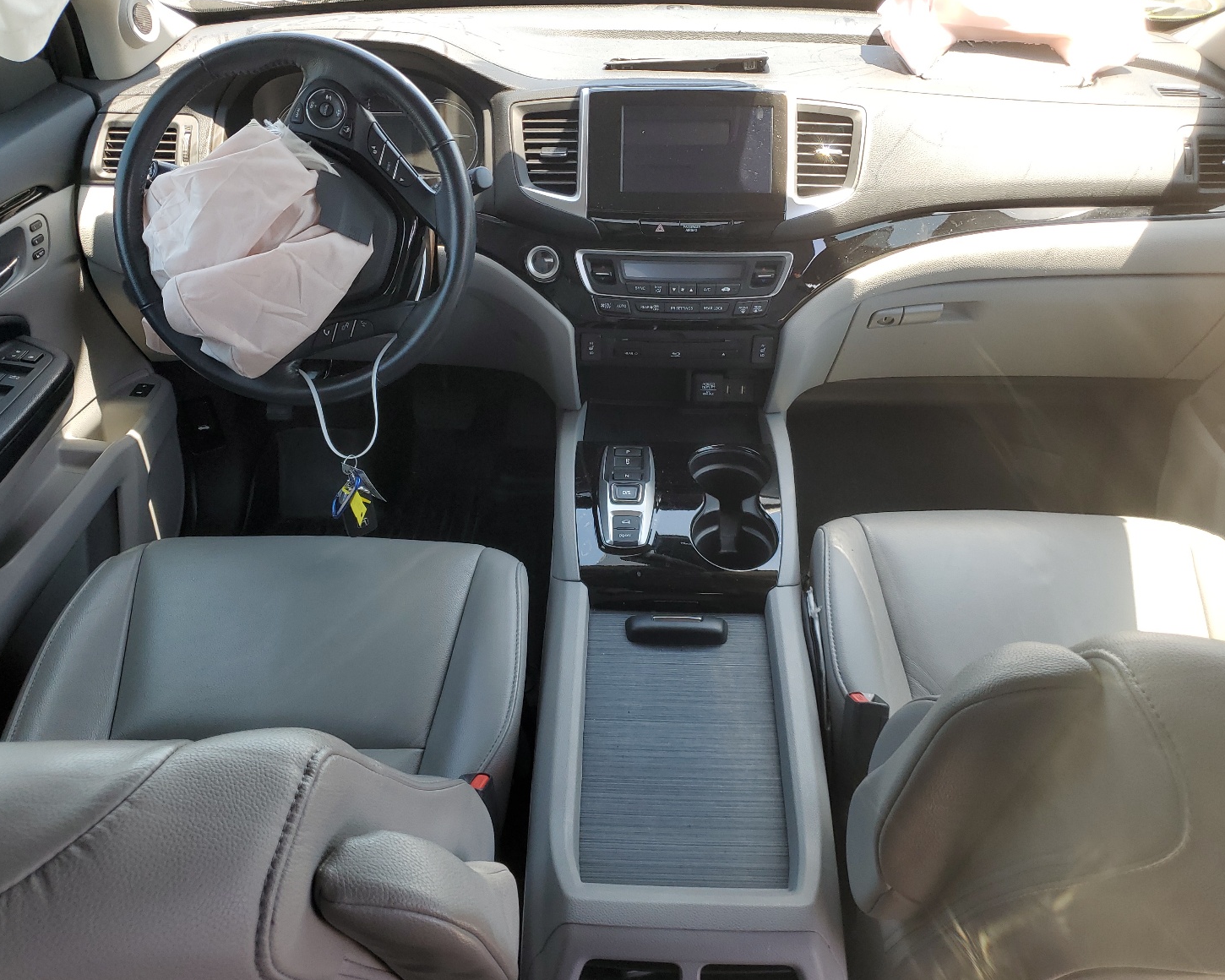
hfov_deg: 62.2
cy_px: 497
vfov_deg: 51.5
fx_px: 1015
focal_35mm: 28
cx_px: 613
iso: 50
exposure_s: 1/192
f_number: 1.5
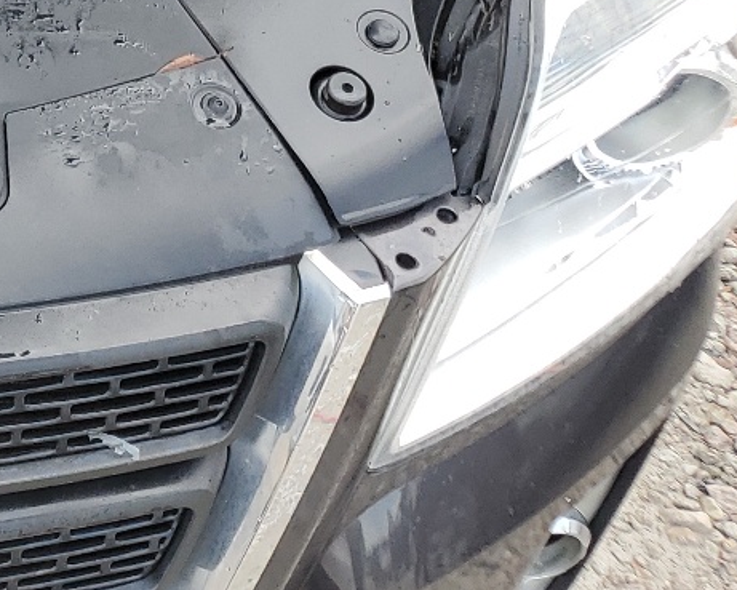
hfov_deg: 18.4
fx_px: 1920
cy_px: -59
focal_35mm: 88
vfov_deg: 16.9
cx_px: -468
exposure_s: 1/500
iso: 50
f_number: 1.5
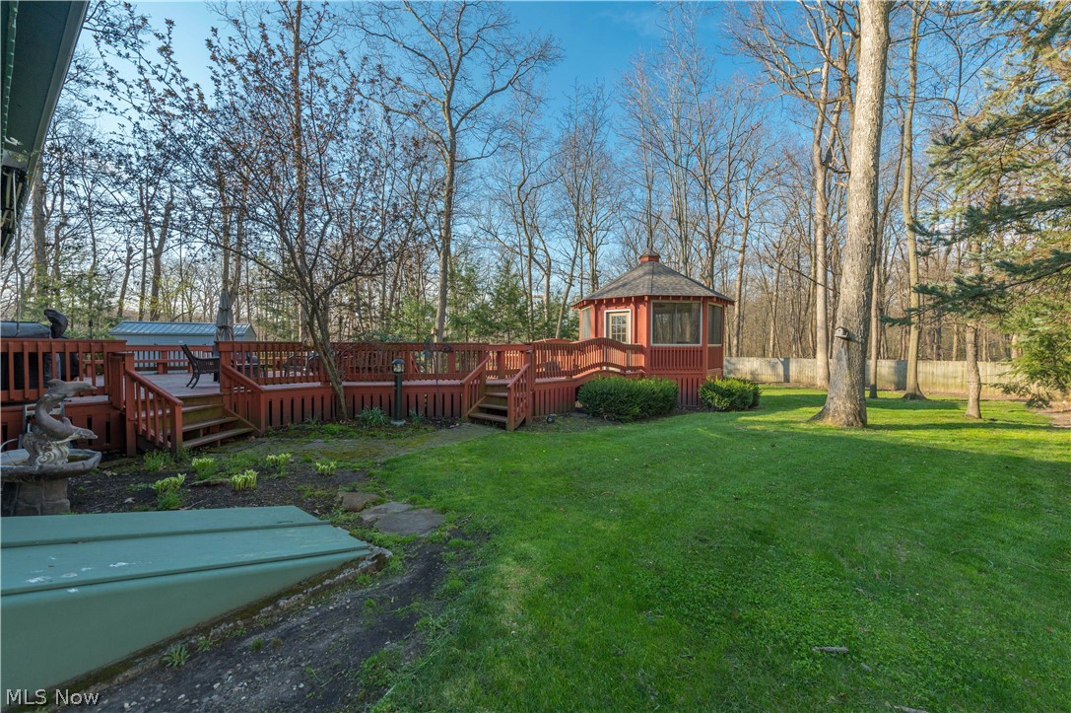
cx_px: 536
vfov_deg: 81.1
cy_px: 356
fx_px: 416
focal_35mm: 14
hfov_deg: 104.3
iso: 200
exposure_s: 1/160
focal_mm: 14
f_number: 9
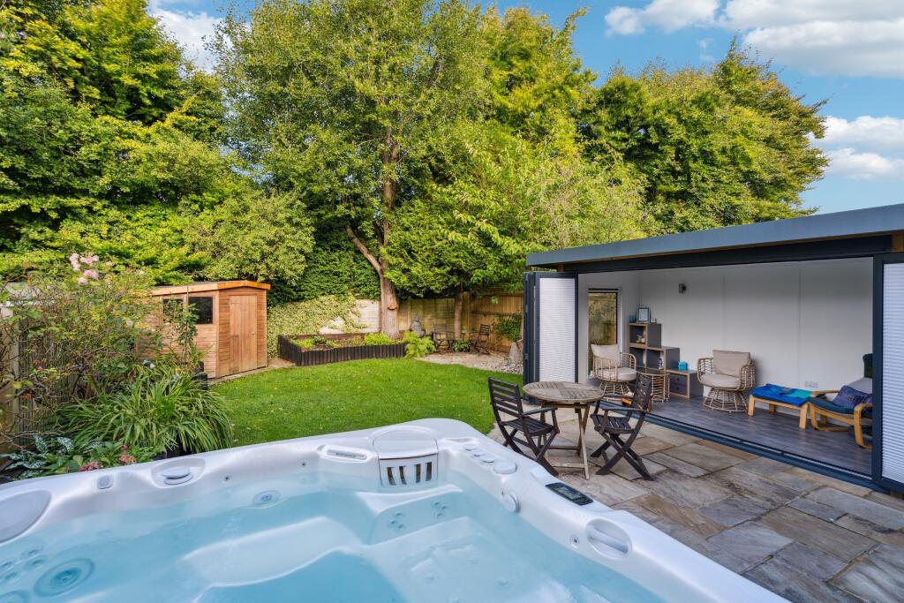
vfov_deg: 73.8
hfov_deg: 96.7
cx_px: 452
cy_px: 302
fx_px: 402
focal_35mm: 16
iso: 500
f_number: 5.6
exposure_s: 1/160
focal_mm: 16
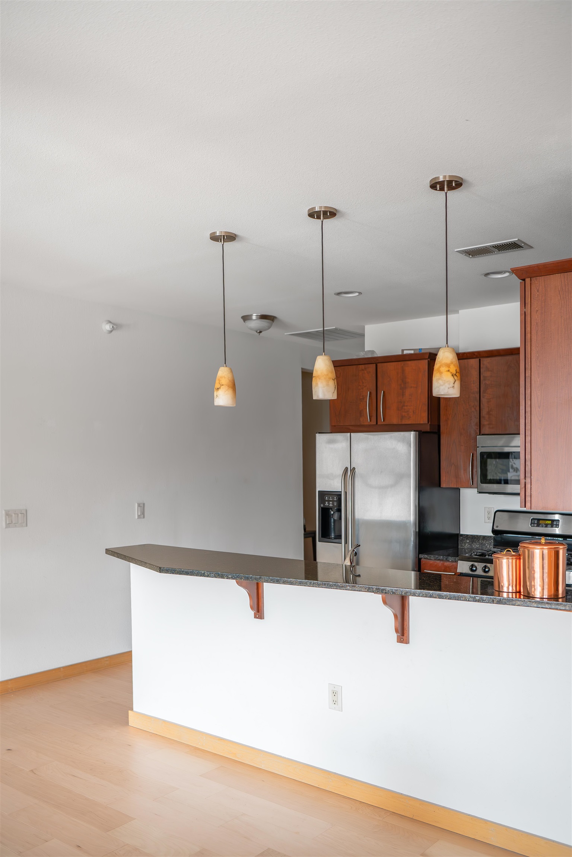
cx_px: 286
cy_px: 428
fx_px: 763
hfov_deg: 41.1
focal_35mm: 32
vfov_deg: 58.7
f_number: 2.8
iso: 640
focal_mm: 32
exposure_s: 1/200
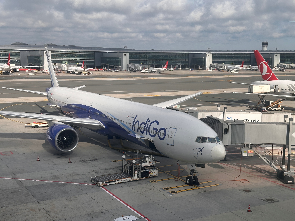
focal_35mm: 48
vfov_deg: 30.3
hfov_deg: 39.7
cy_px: 110
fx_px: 409
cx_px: 148
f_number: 1.78
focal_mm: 6.86
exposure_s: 1/2469
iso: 64
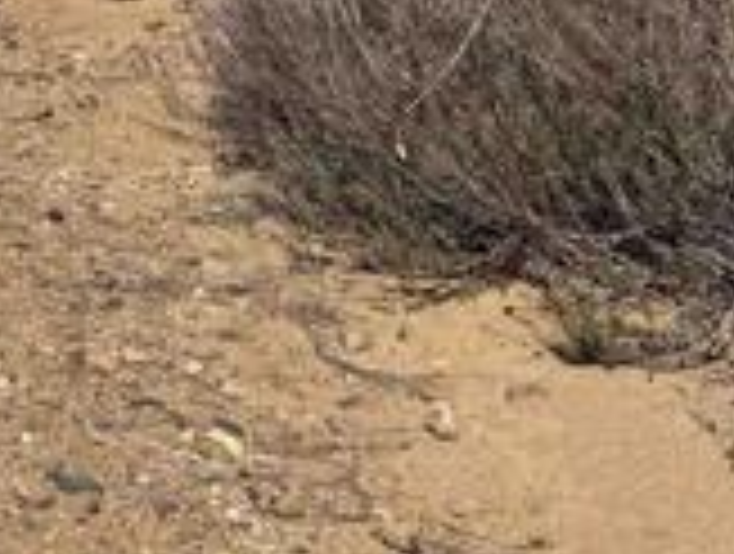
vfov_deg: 14.0
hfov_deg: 18.6
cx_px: -338
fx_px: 1998
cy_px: -446
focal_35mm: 94
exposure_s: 1/5814
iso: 80
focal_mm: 6.76
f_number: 1.78
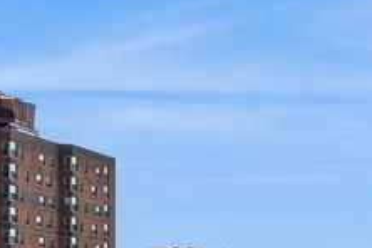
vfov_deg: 12.7
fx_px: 1054
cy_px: 379
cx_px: 1186
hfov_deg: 10.7
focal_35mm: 102
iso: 200
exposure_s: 1/500
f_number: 8
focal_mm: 14
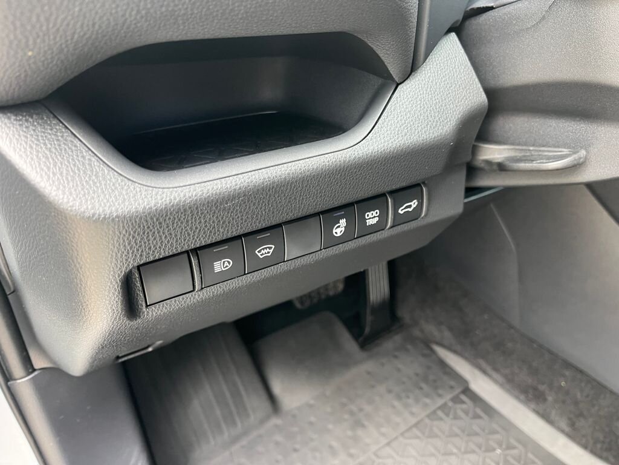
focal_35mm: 26
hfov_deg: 67.3
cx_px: 310
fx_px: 465
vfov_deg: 53.1
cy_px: 232
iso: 125
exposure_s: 1/62
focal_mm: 5.1
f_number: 1.6
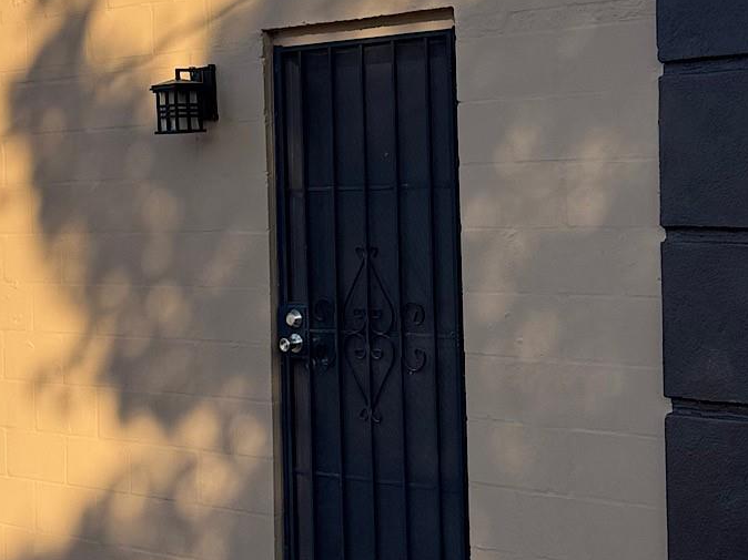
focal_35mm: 57
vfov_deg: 25.5
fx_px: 1231
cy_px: 171
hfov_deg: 33.7
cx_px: 434
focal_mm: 6.76
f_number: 1.78
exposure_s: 1/2710
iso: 80
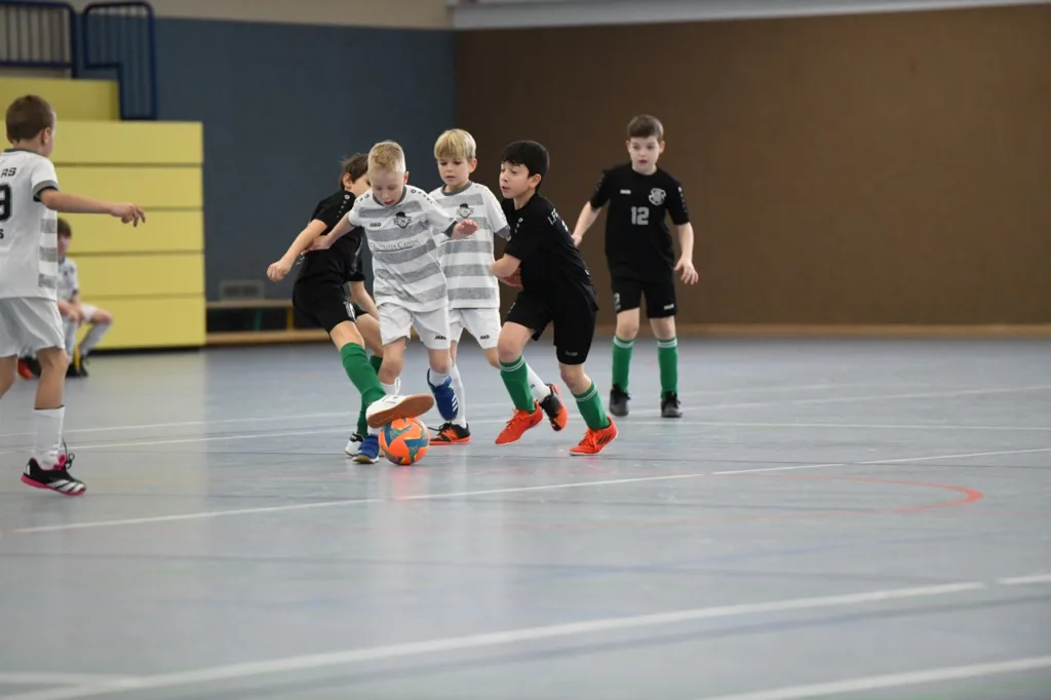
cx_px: 526
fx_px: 5837
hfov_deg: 10.3
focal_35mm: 200
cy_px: 350
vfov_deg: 6.9
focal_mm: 200
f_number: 2.8
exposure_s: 1/1250
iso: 8000
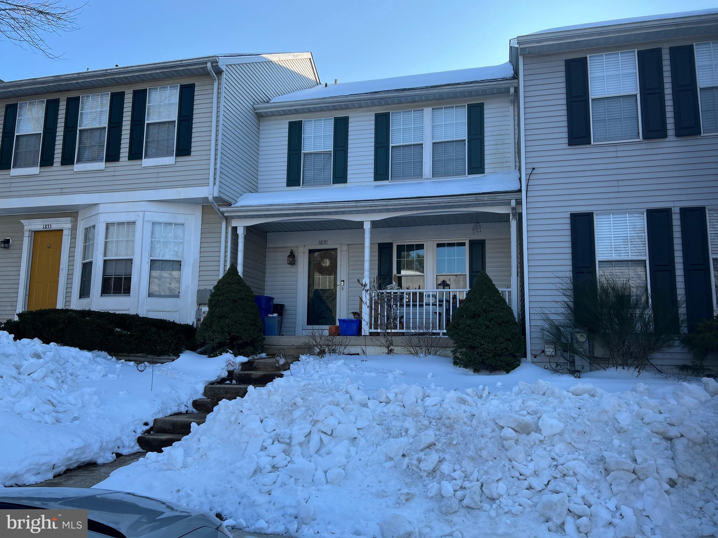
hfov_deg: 67.3
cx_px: 359
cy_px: 269
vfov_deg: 53.1
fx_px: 539
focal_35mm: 26
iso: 50
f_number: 1.5
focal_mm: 5.7
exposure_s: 1/1395
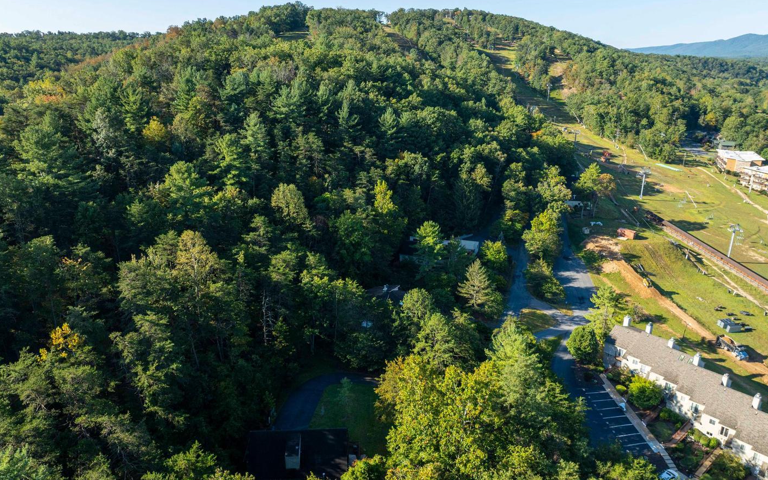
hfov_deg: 70.4
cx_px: 391
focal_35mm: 26
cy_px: 260
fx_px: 544
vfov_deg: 47.6
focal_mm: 12.29
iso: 190
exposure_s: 1/1250
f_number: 2.8
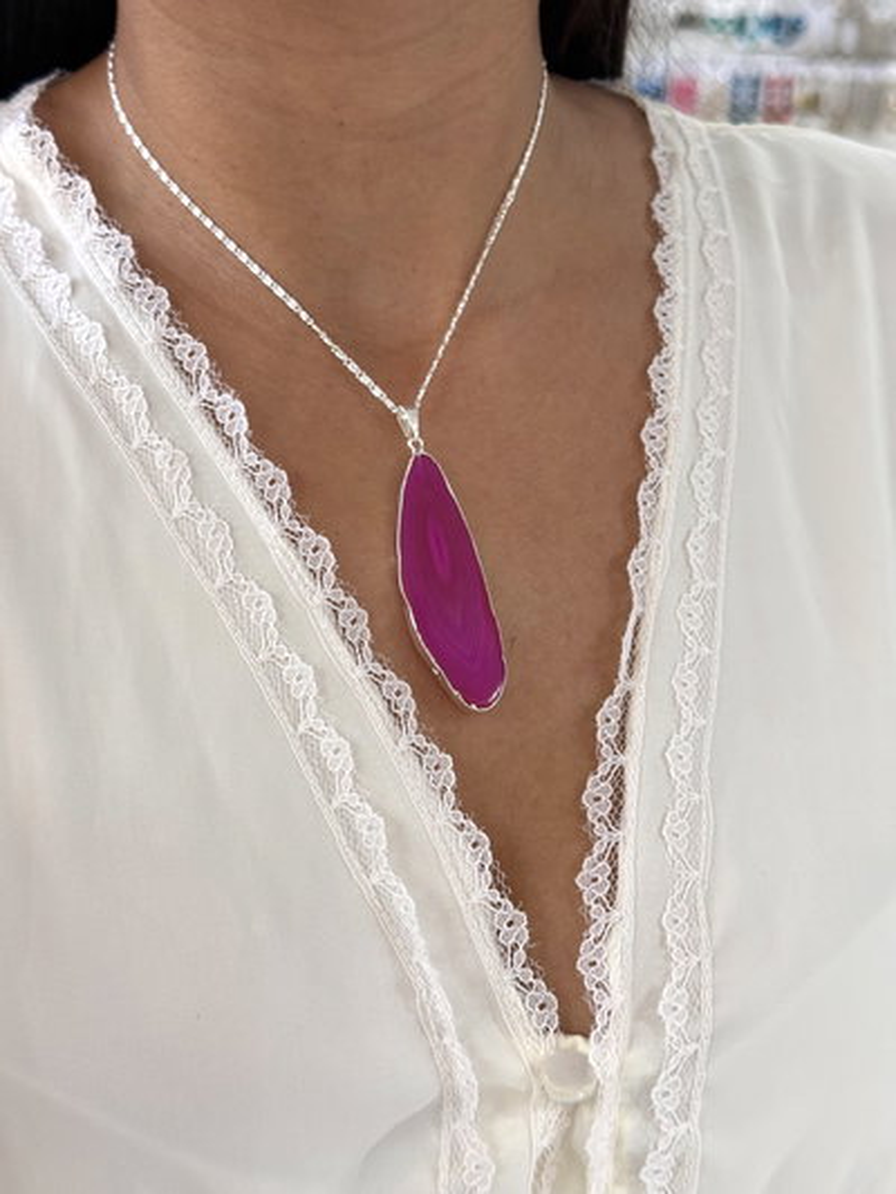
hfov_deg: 30.3
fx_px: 1656
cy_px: 597
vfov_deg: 39.6
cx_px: 448
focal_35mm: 48
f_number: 1.78
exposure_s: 1/120
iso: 100
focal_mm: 6.76
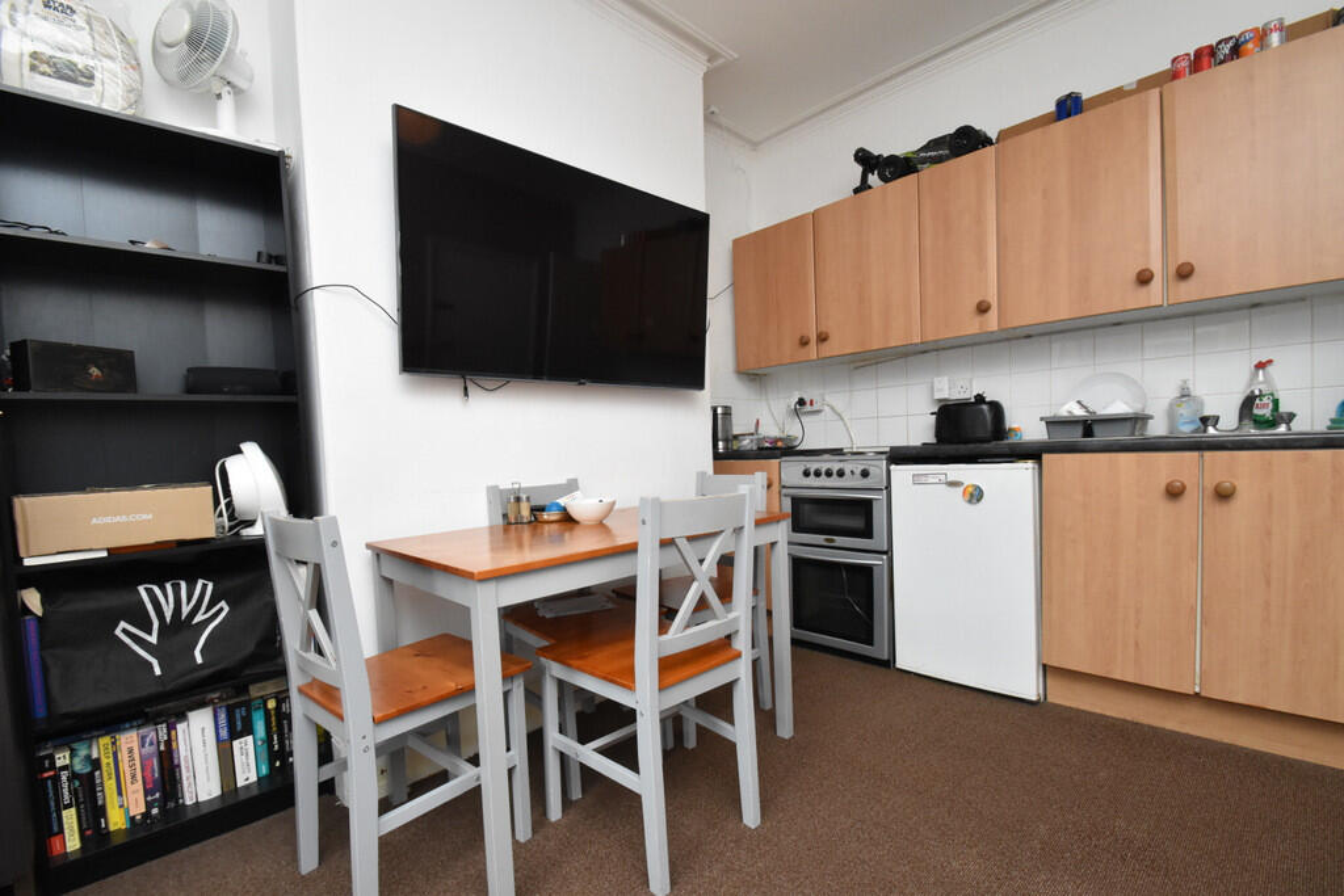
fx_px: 560
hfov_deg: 100.4
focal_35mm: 15
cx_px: 672
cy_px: 448
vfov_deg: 77.3
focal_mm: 10
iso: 1600
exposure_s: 1/60
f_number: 10
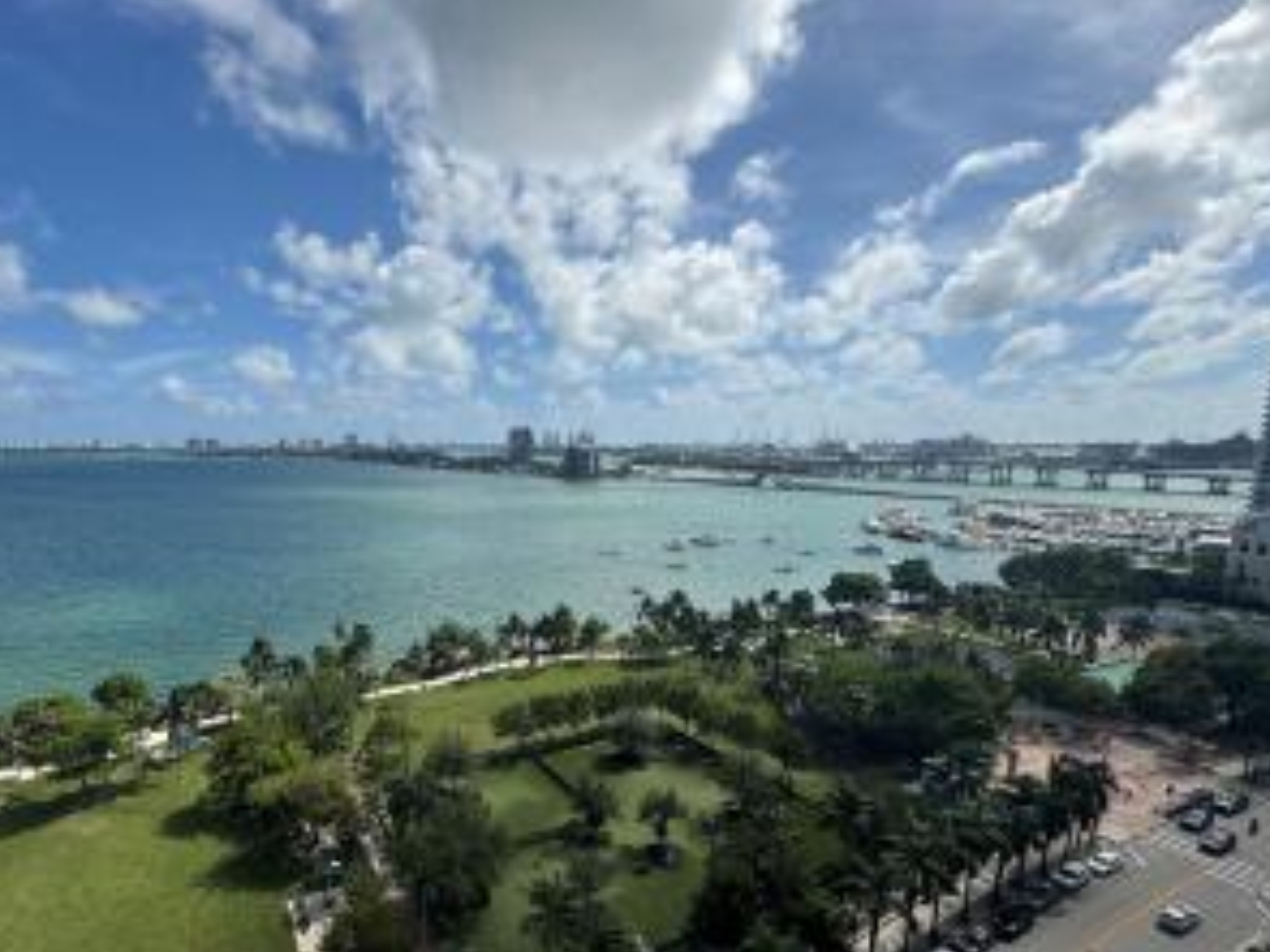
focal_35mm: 19
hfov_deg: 83.4
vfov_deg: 68.0
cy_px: 569
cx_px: 495
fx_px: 697
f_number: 2.2
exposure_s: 1/2674
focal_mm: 2.22
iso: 50
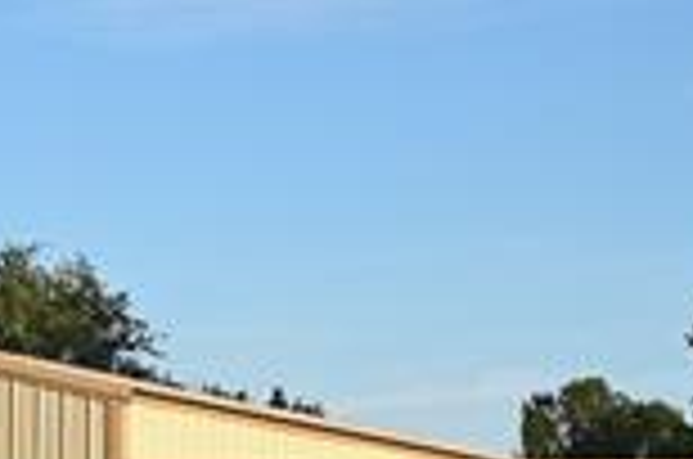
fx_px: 3439
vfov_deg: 7.6
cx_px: 36
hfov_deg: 11.4
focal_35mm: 179
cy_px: 592
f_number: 10
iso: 125
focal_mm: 43
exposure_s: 1/125
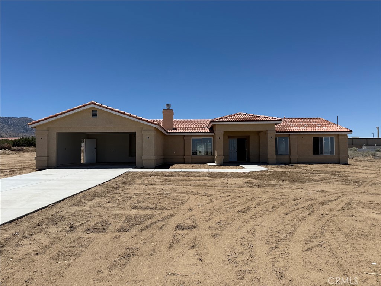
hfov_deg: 71.6
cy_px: 143
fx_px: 264
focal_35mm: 24
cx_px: 190
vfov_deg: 56.8
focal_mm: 6.76
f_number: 1.78
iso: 80
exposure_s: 1/7353
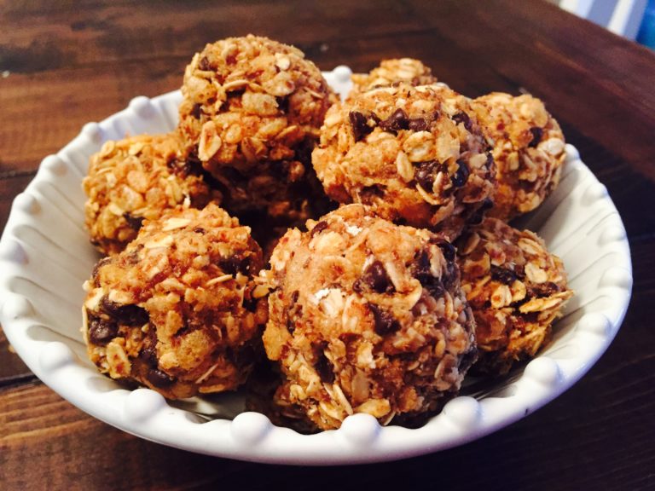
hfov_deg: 61.7
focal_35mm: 29
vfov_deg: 48.2
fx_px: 549
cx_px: 328
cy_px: 246
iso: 250
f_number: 2.2
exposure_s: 1/15
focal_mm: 4.15
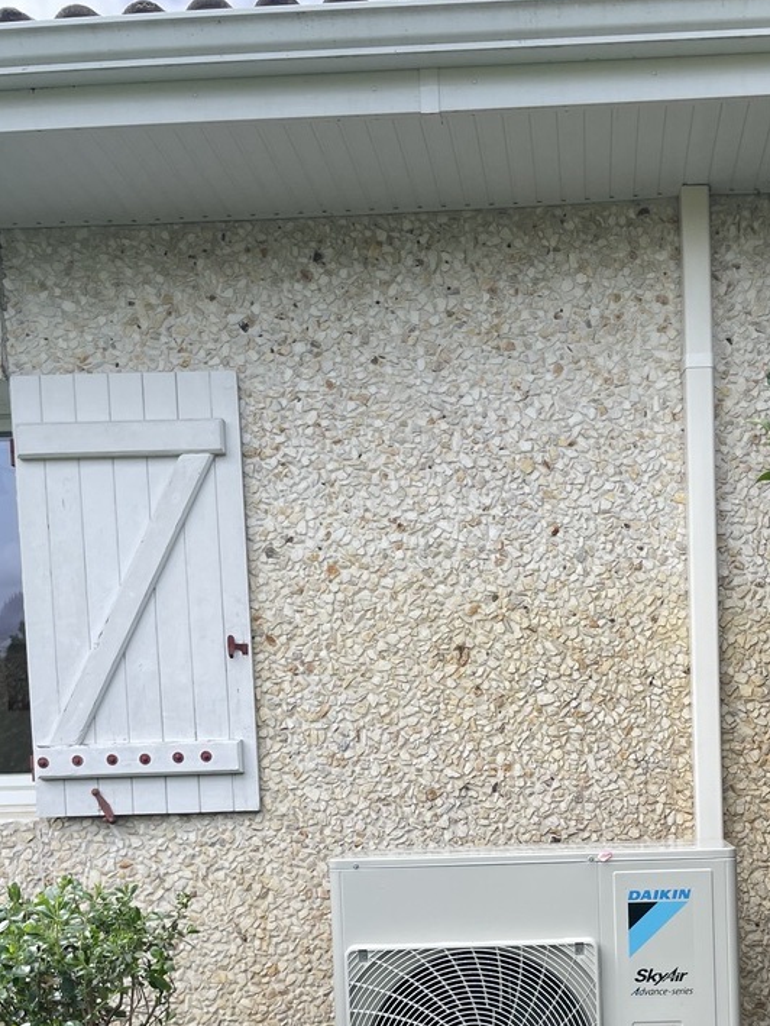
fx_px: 1305
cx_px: 570
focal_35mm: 44
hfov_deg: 32.3
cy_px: 835
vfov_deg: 41.0
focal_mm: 4.2
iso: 32
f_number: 1.6
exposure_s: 1/1304
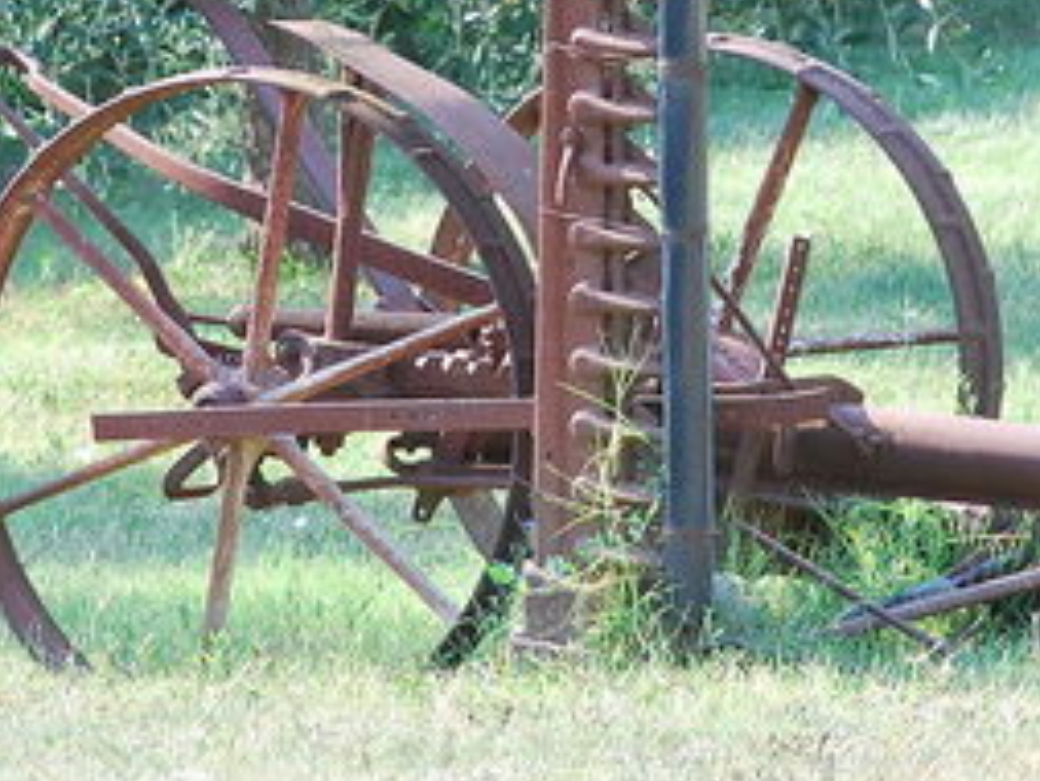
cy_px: 8
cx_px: 571
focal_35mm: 462
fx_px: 13891
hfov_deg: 4.3
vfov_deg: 3.2
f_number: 13
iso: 200
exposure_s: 1/40
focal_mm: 135
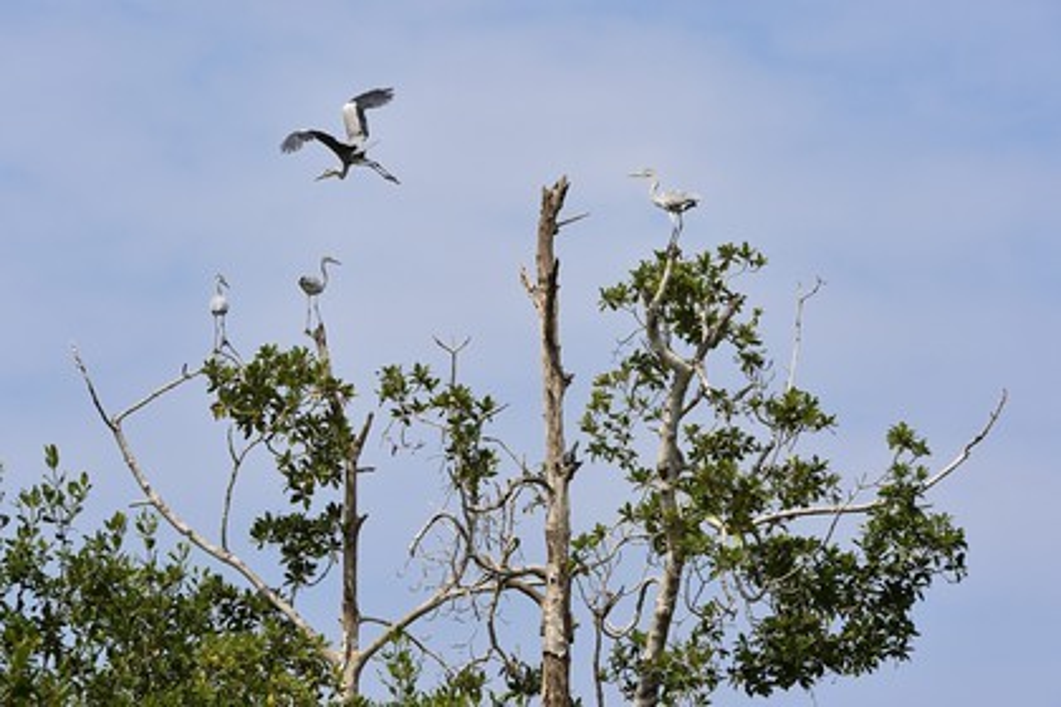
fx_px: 5894
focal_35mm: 200
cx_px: 530
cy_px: 354
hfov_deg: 10.3
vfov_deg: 6.9
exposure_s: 1/800
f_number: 13
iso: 400
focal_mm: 200
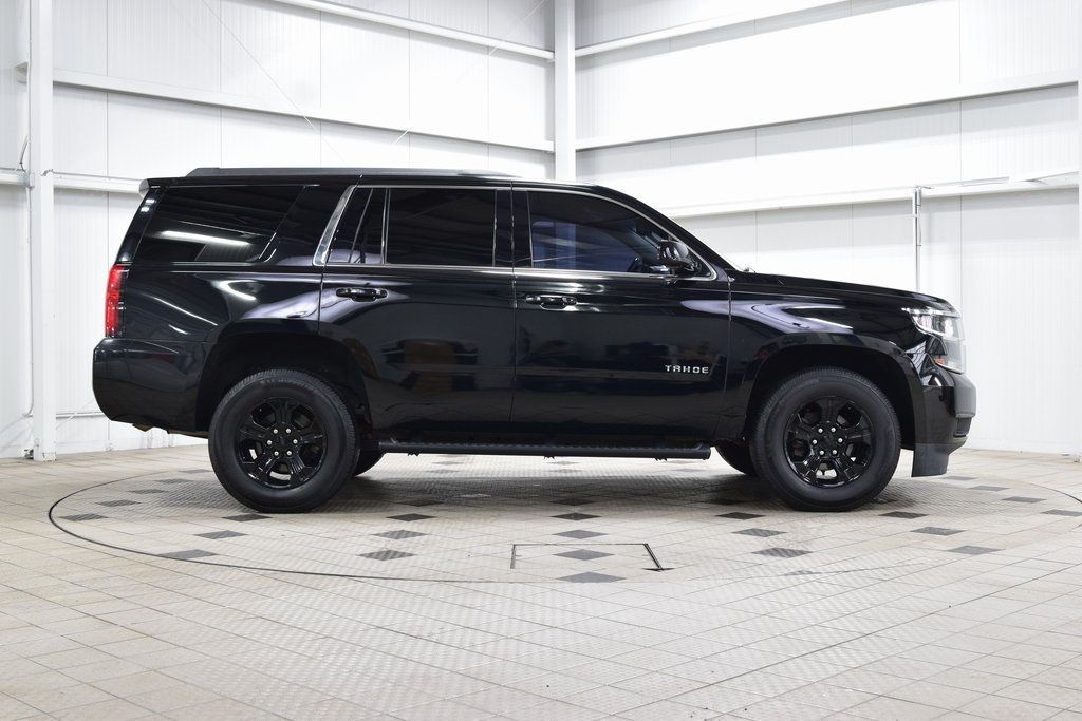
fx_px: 1308
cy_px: 360
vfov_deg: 30.9
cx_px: 541
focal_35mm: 44
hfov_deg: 45.0
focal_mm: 29
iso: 900
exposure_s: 1/15
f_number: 6.3
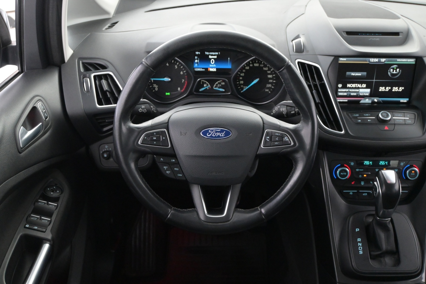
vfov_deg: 34.2
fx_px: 461
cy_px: 142
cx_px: 213
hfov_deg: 49.6
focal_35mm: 39
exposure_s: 1/40
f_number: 4.5
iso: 4500
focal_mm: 26
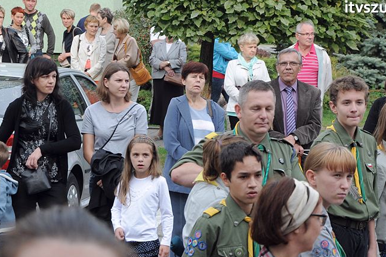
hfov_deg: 13.9
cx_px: 189
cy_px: 155
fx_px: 1583
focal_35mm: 148
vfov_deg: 9.3
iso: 500
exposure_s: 1/250
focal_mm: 75
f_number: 8
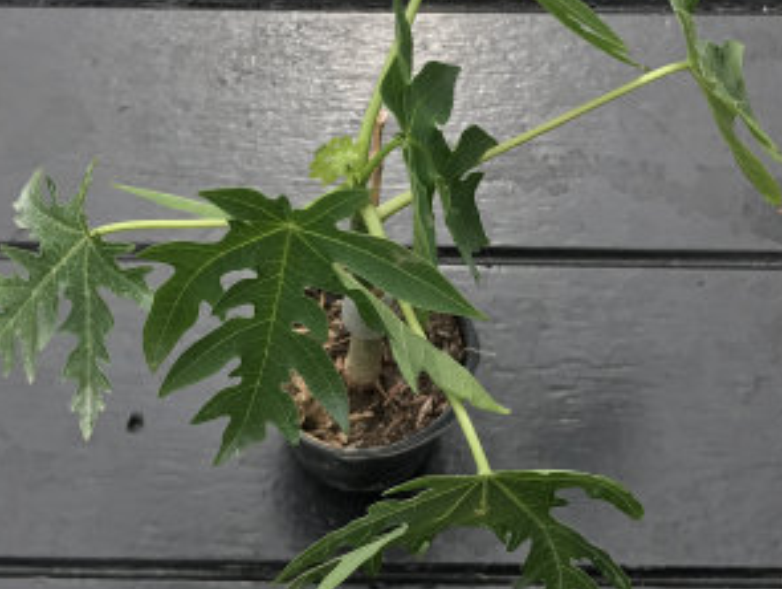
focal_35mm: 58
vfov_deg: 25.1
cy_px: 166
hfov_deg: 33.2
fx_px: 1312
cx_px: 374
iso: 20
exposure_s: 1/778
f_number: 1.8
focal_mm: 3.99
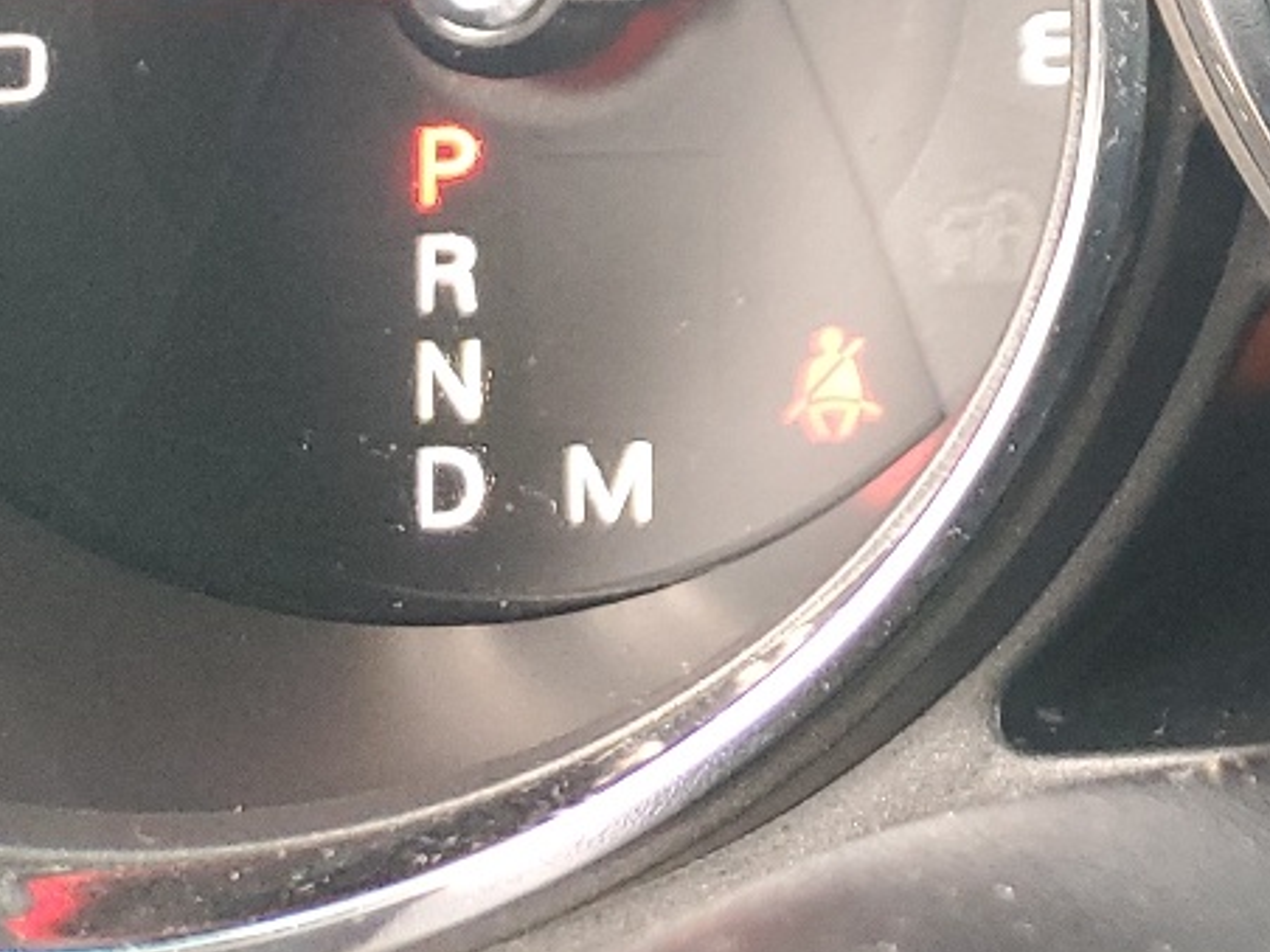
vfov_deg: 15.0
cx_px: 2225
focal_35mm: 92
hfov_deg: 17.6
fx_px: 3375
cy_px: -449
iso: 140
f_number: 1.5
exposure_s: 1/60.2
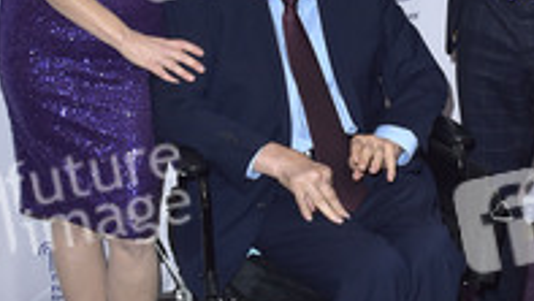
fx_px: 963
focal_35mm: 68
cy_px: 73
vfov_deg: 17.6
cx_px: 348
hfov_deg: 30.8
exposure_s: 1/250
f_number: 6.3
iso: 400
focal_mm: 32
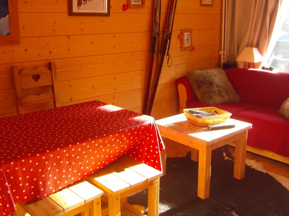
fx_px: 309
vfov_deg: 38.3
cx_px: 127
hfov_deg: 50.0
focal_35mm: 37
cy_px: 74
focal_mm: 6
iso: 80
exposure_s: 1/100
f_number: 2.8
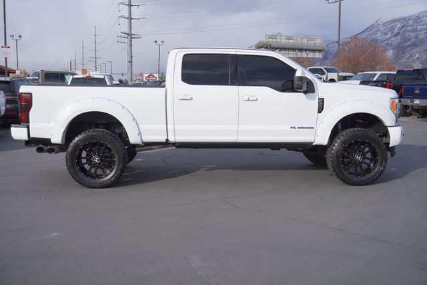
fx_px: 481
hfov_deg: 47.9
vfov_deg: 33.1
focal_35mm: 40
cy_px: 142
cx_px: 214
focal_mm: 27
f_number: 5
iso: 100
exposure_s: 1/400
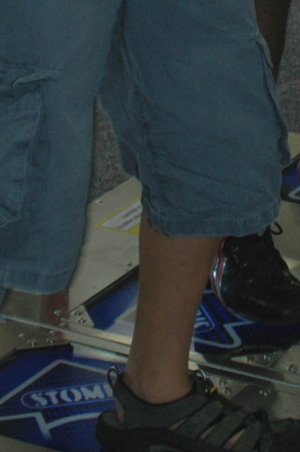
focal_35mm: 160
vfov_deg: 12.1
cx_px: 227
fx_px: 2004
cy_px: -276
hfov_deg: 8.5
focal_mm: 28
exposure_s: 1/60
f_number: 5
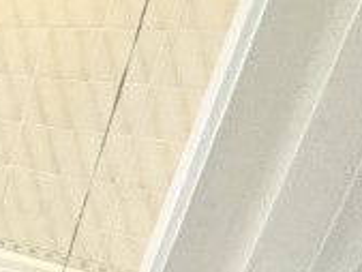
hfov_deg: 21.4
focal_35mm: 53
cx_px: -306
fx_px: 555
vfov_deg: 26.7
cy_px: 238
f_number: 2.2
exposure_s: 1/100
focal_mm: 2.22
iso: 125
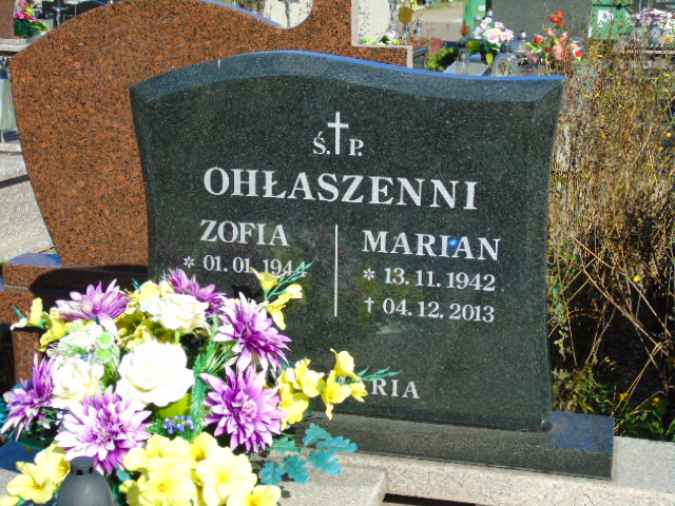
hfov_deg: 31.2
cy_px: 253
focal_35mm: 62
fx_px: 1209
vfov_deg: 23.7
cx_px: 338
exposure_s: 1/500
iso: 80
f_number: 4.5
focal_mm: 11
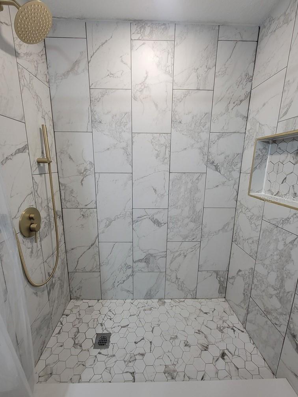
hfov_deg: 89.9
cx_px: 149
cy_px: 198
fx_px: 149
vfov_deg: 106.2
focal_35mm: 13
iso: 160
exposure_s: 1/55
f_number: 2.2
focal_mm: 2.2
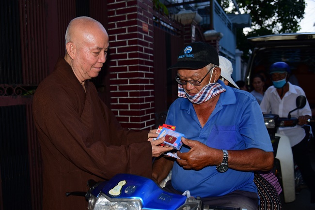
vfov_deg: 41.2
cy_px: 105
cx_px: 158
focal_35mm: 32
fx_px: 280
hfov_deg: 58.7
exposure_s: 1/60
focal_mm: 32
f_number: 4
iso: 320
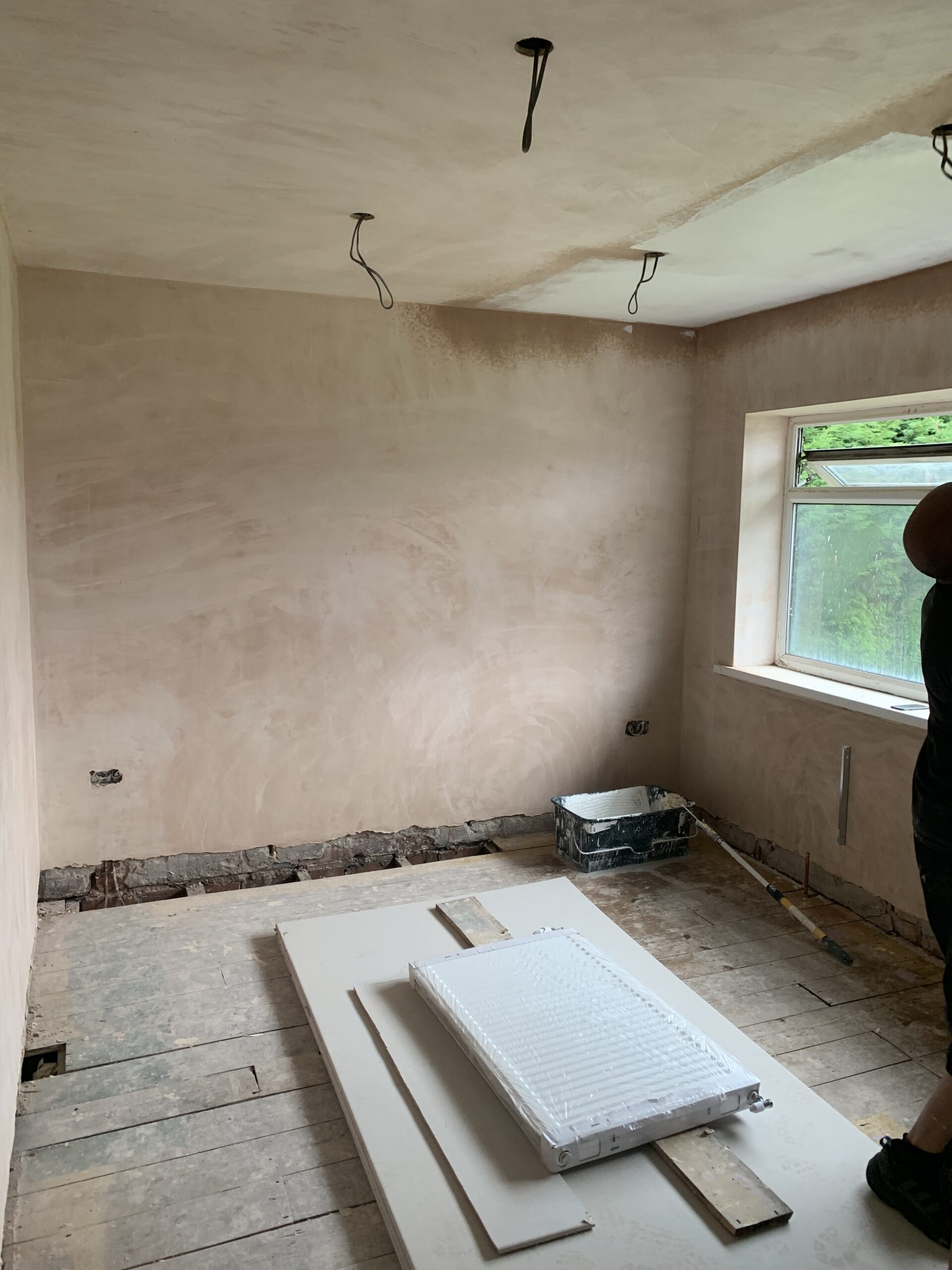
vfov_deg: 67.3
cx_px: 476
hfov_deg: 53.1
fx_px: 953
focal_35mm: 26
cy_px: 635
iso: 100
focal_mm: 4.25
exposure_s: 1/72
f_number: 1.8
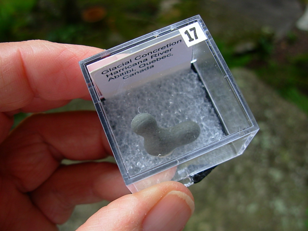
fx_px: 338
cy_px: 116
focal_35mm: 38
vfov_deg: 37.7
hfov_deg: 49.0
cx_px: 154
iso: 50
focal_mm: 6.3
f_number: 2.9
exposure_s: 1/93.2
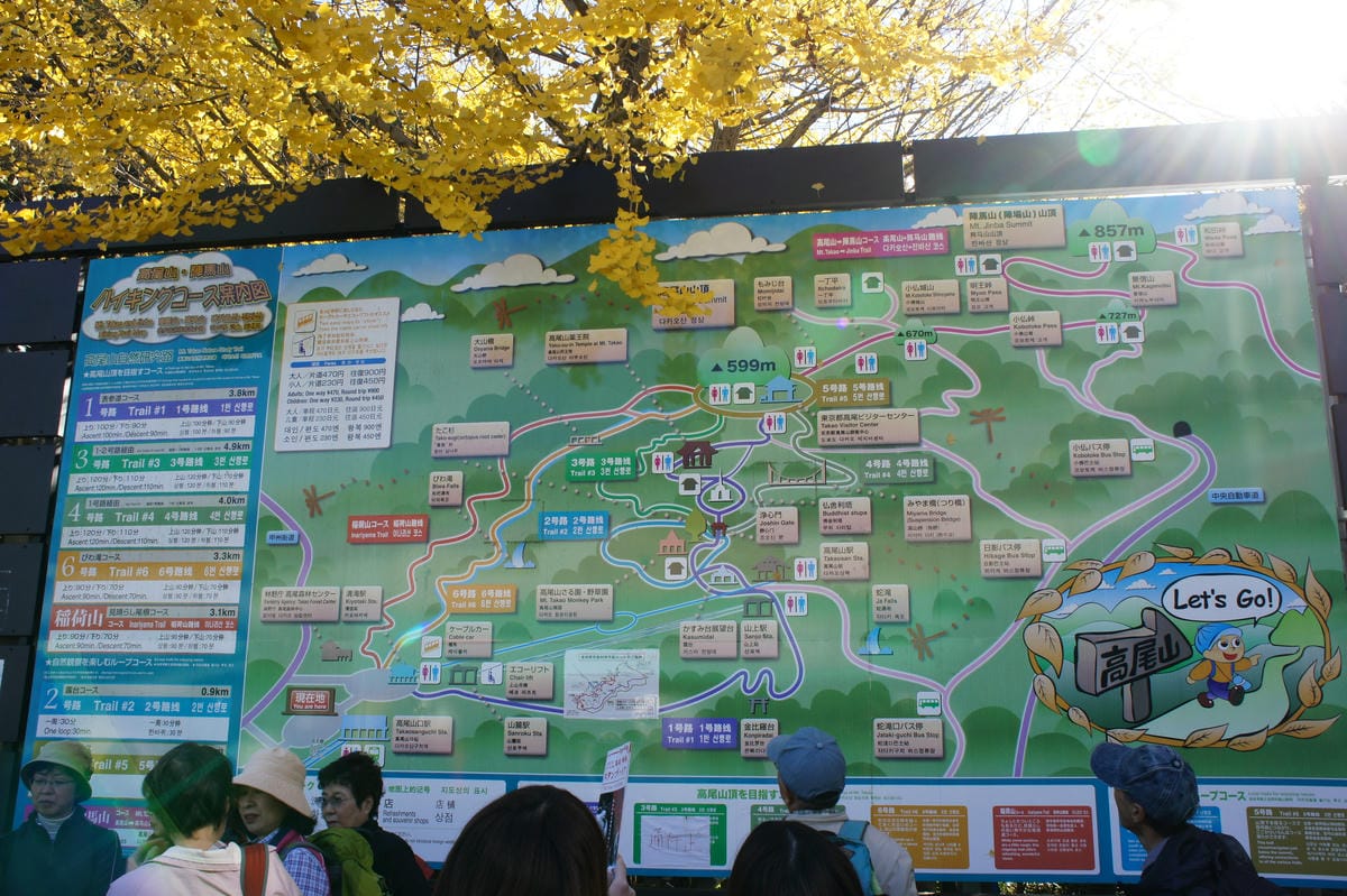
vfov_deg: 42.3
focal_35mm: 31
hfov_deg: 60.3
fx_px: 1159
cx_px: 674
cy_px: 448
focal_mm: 21
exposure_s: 1/60
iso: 200
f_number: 10
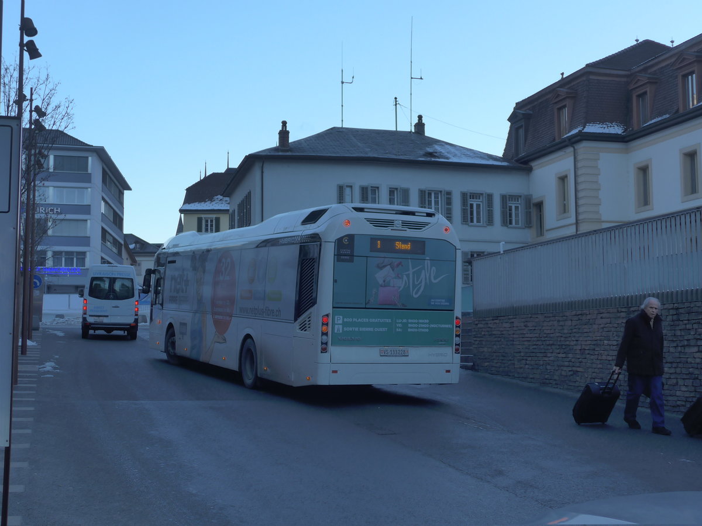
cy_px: 263
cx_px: 351
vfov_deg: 29.7
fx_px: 994
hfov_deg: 38.9
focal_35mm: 49
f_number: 3.2
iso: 160
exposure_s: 1/320
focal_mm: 10.1
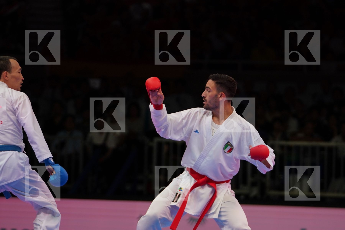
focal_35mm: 210
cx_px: 172
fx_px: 2012
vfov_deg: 6.5
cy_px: 115
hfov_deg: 9.8
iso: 500
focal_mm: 140
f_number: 2.8
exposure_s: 1/1000
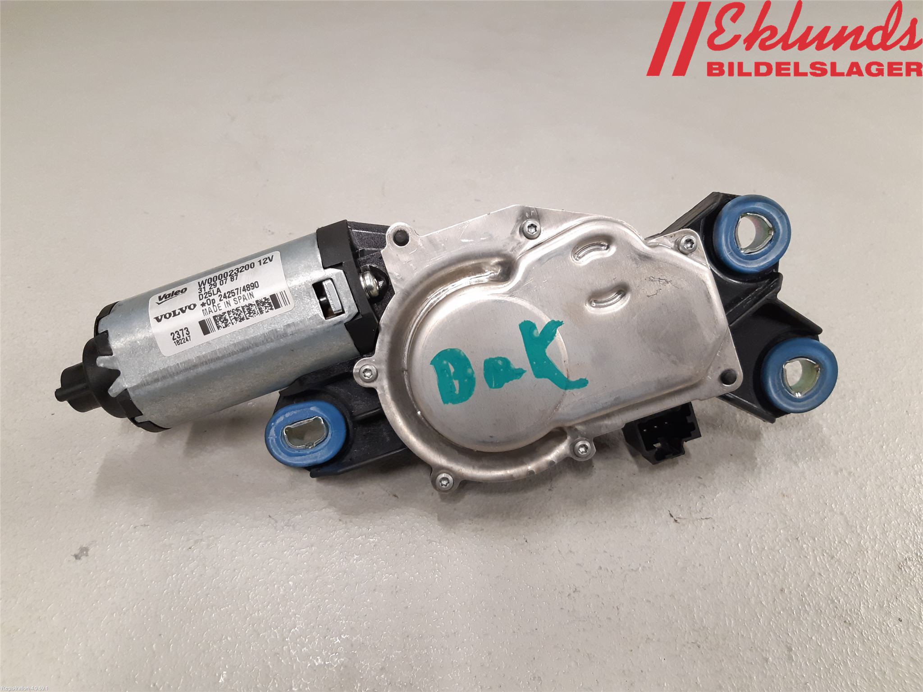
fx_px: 693
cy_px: 346
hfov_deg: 67.3
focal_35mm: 26
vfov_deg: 53.1
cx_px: 462
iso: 200
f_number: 1.7
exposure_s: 1/50
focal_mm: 3.93
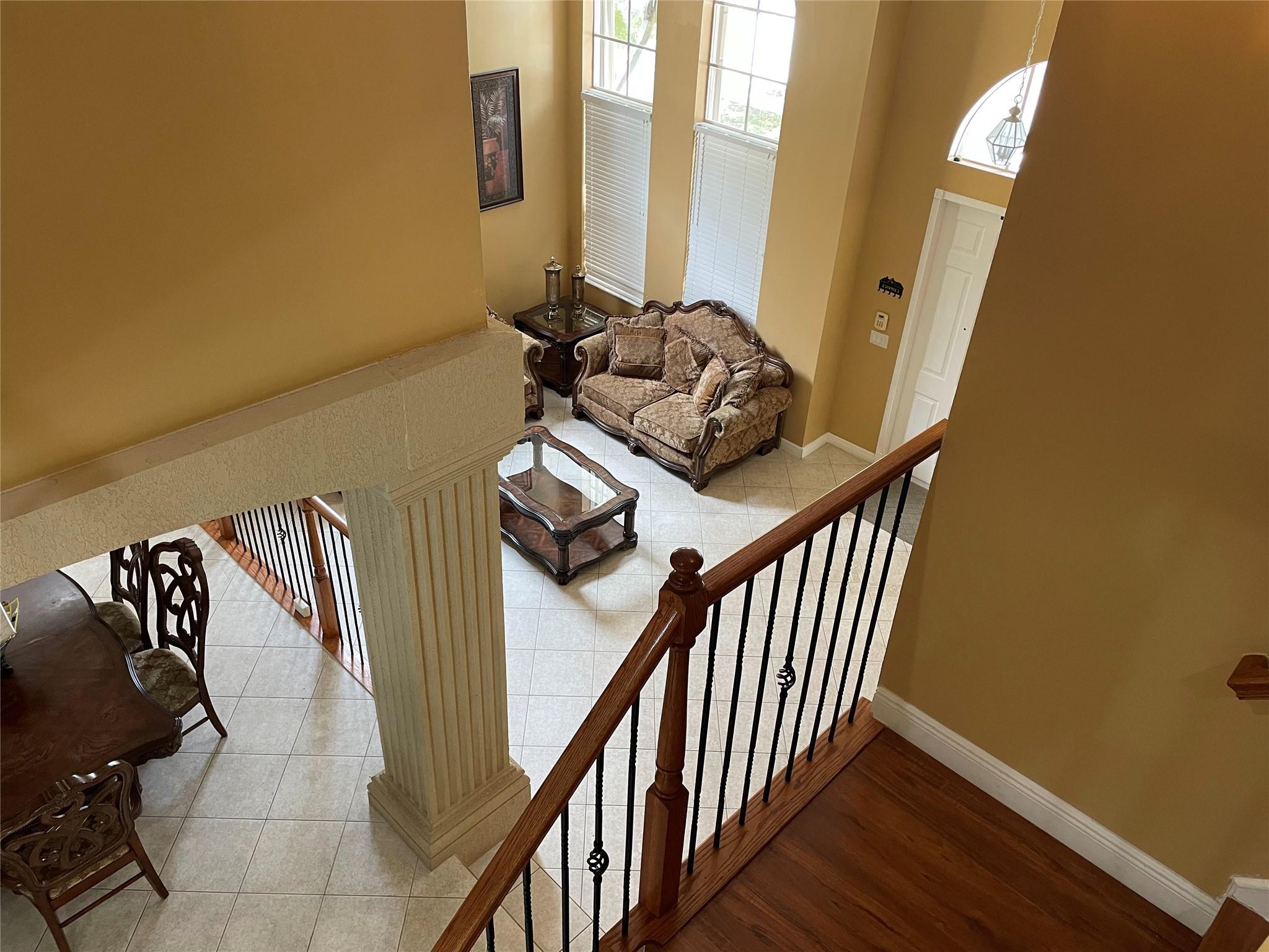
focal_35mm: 26
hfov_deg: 67.3
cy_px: 476
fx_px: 953
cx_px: 634
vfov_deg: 53.1
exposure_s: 1/60
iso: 200
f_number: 1.6
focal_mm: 4.2
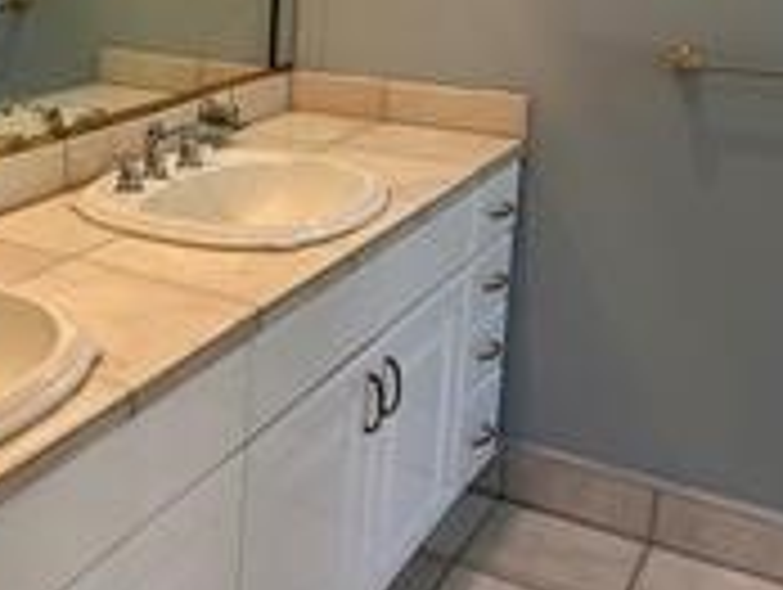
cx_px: 52
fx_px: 1155
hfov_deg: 34.9
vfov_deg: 28.2
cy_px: 140
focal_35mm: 51
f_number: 1.6
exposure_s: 1/120
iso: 50
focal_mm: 5.1
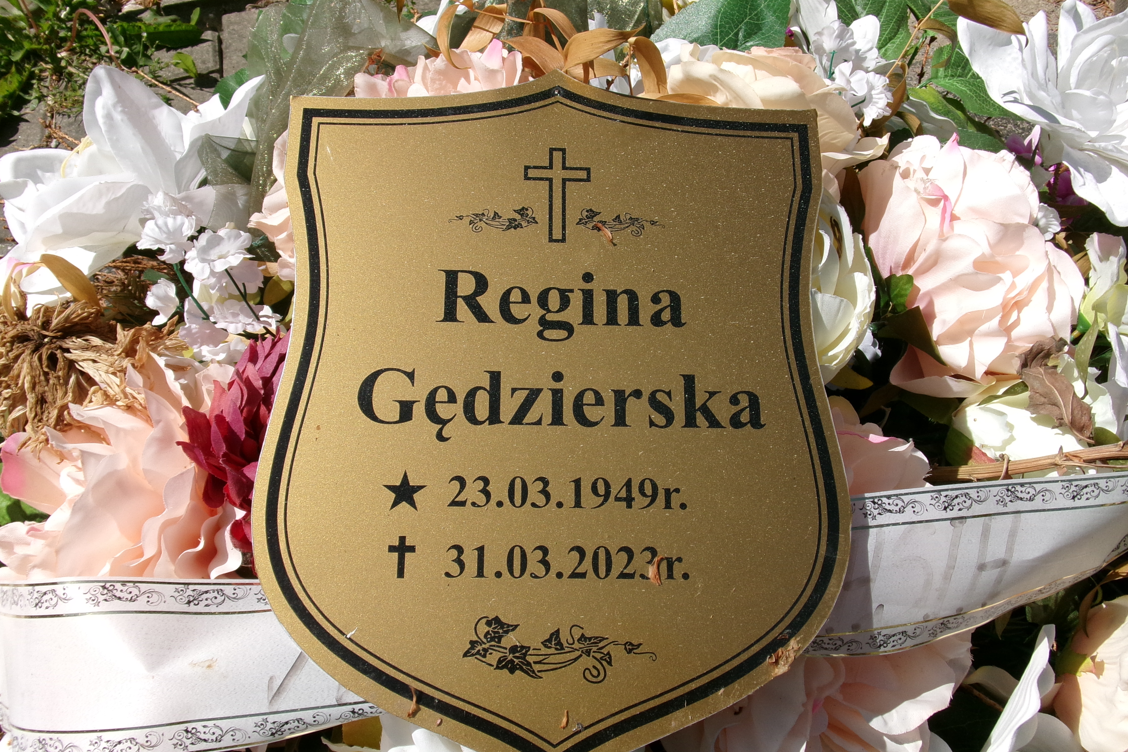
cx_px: 561
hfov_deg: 61.9
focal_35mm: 30
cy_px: 392
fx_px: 940
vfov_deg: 43.6
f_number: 10.8
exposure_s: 1/200
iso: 100
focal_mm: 5.1
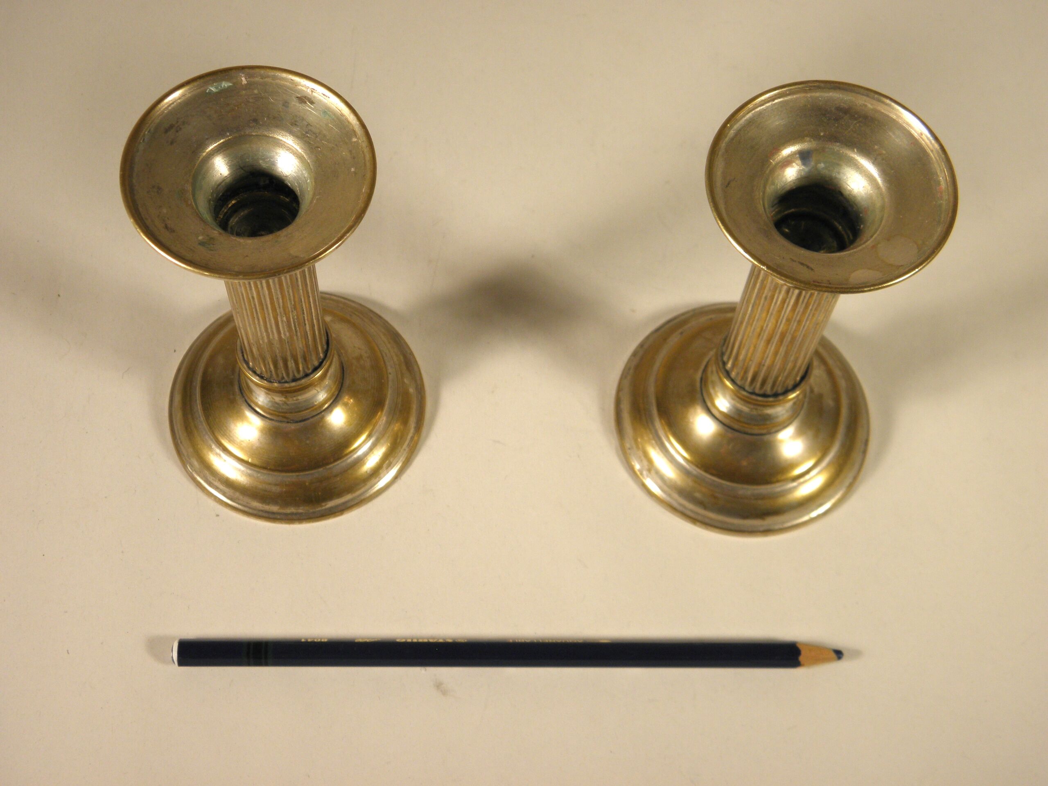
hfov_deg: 40.4
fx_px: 1423
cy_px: 393
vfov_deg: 30.9
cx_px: 524
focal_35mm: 47
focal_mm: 8.6
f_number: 3.9
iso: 100
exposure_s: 1/60
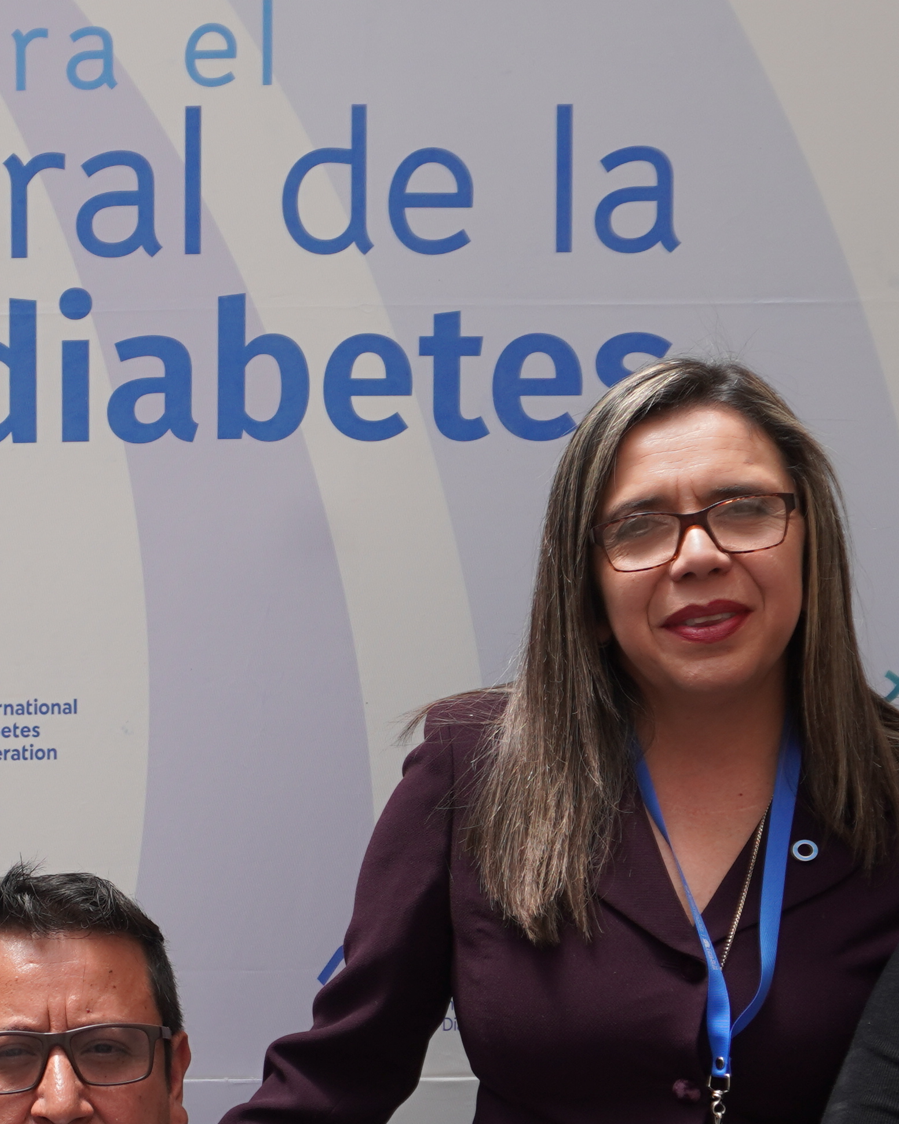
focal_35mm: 91
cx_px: -228
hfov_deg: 16.0
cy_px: 950
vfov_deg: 20.6
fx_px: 3042
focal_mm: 21
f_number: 4.5
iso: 100
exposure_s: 1/400
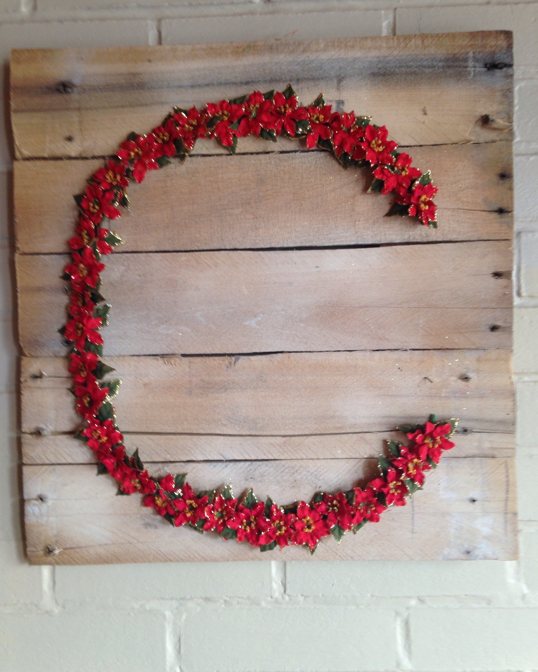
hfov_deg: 42.2
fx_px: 697
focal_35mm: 35
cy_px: 347
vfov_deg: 51.5
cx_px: 269
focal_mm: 4.12
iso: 50
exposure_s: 1/24
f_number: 2.4
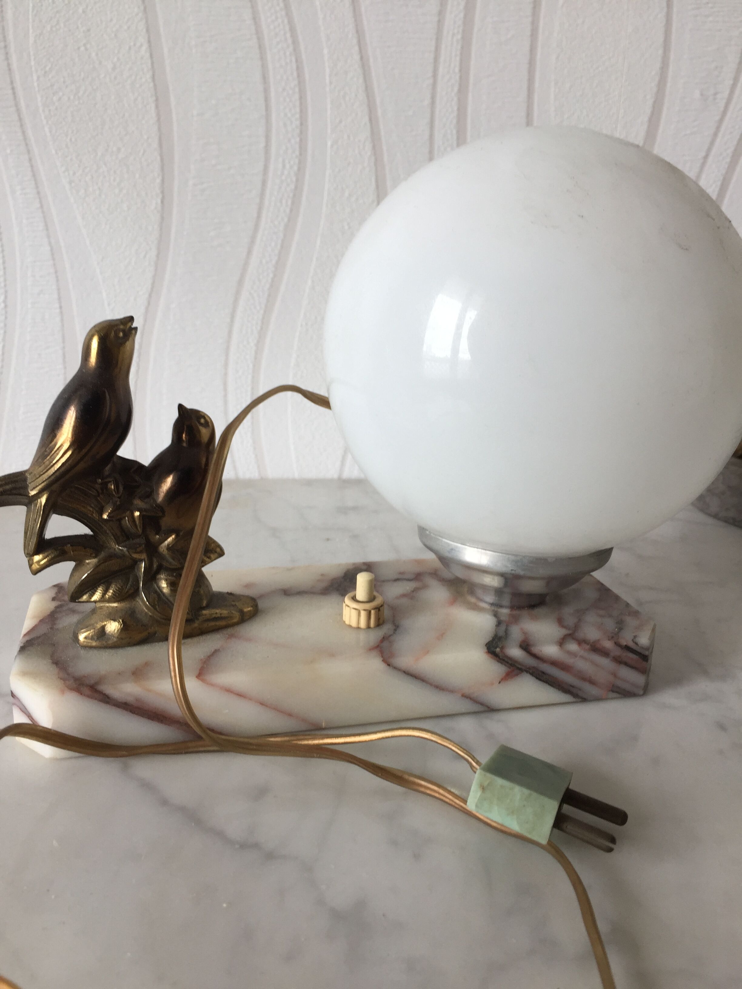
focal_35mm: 29
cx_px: 371
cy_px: 494
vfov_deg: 61.7
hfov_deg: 48.2
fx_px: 829
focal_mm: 4.15
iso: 32
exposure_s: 1/50
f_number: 2.2
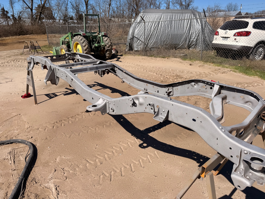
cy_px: 100
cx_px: 132
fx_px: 184
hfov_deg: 71.6
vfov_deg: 56.8
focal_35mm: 24
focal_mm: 6.76
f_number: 1.78
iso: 80
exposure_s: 1/7353
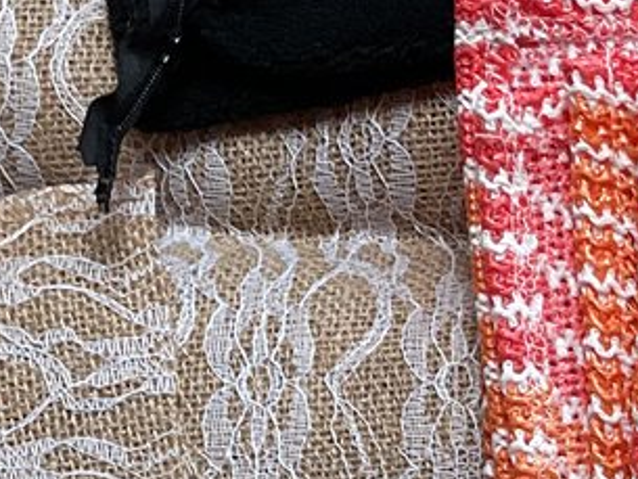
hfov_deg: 13.3
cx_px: 813
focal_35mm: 144
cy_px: 647
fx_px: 2655
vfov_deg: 10.1
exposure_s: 1/120
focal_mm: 3
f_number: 1.8
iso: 32
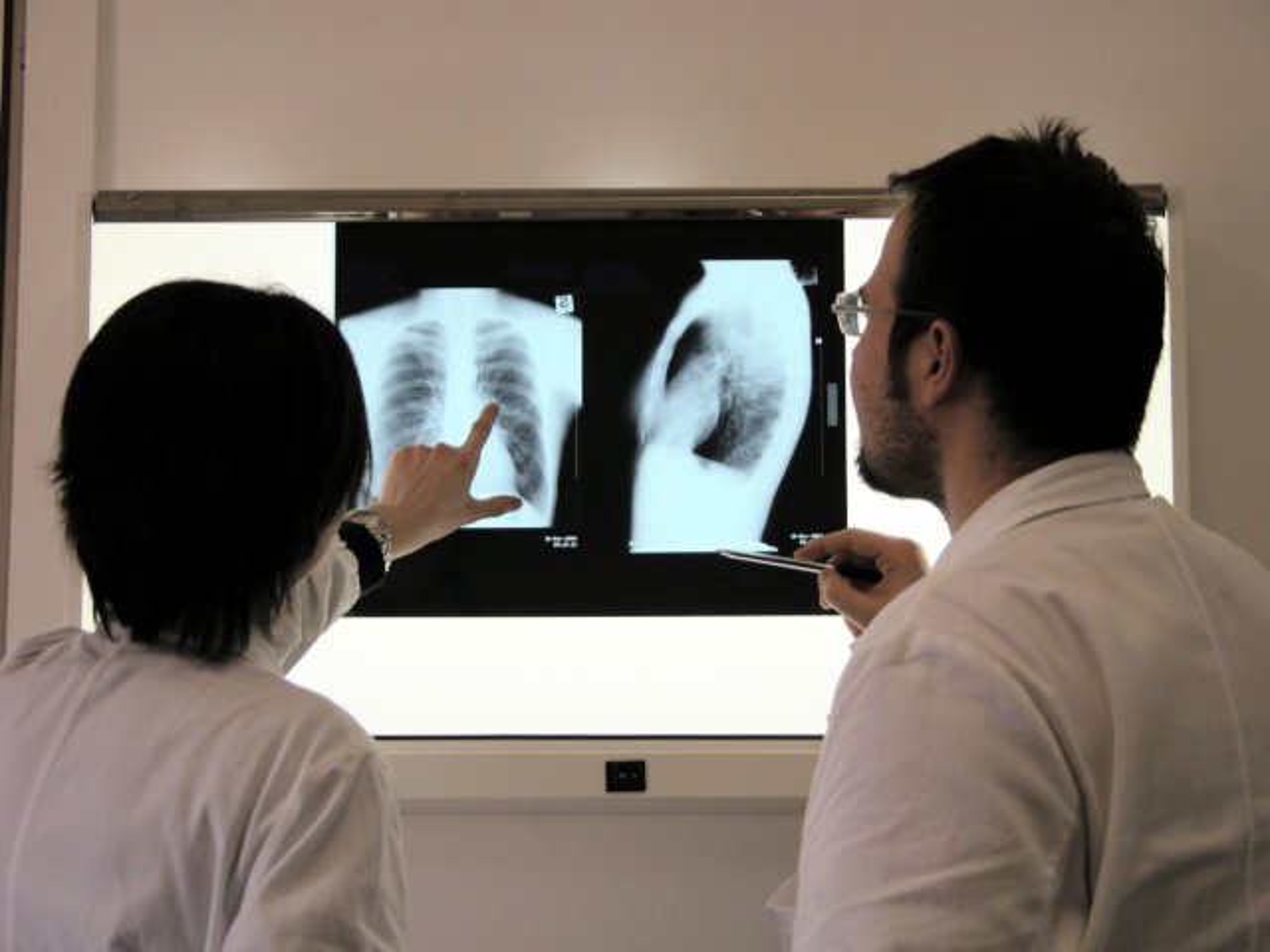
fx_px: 3595
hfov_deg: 20.0
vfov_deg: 15.1
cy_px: 476
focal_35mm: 98
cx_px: 635
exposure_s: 1/93.7
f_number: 3.6
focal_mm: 25.4
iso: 100
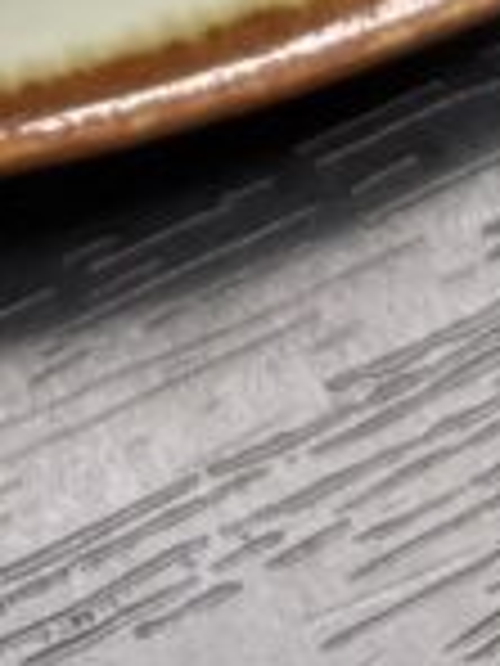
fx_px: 3467
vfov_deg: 9.5
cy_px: -1048
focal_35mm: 180
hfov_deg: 8.1
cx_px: -153
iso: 125
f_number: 1.6
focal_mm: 5.96
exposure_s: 1/60
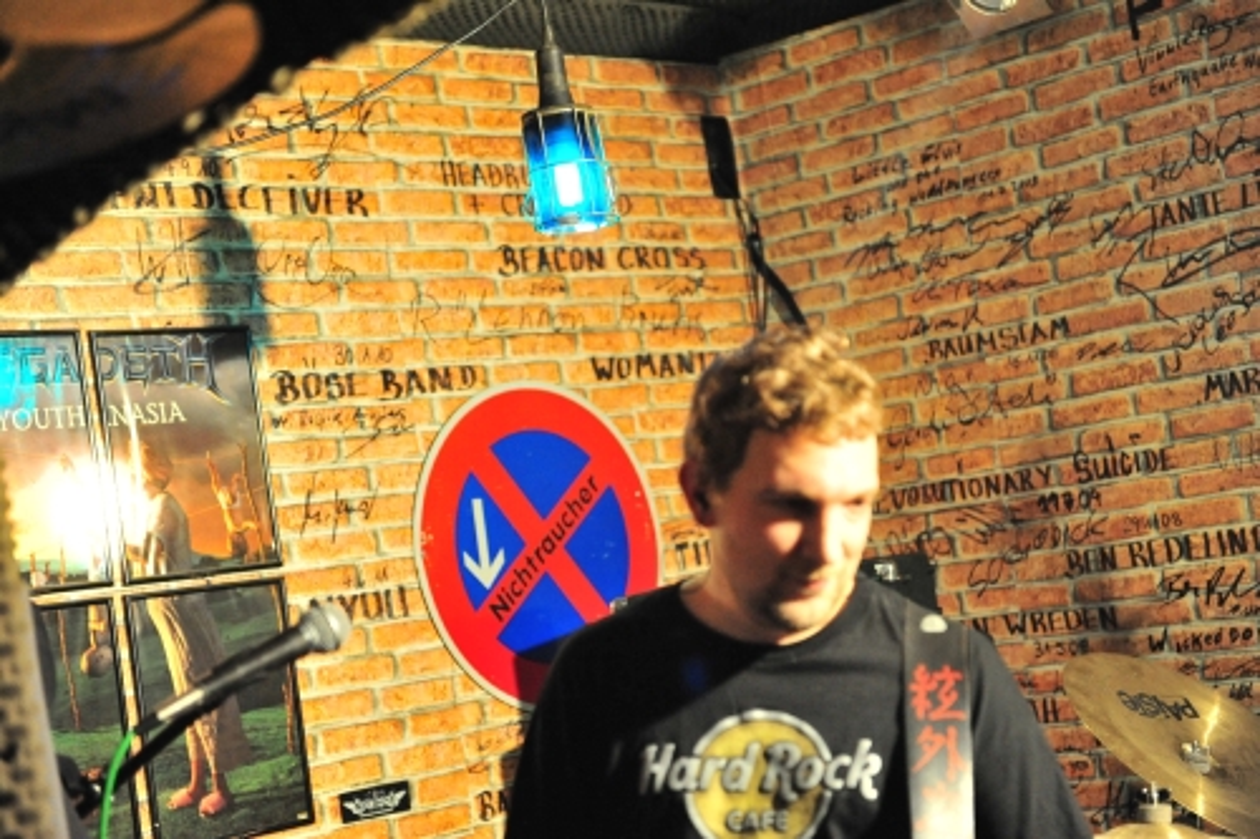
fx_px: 2449
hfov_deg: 28.9
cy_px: 420
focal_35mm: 70
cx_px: 630
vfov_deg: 19.4
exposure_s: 1/125
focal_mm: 70
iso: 6400
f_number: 2.8
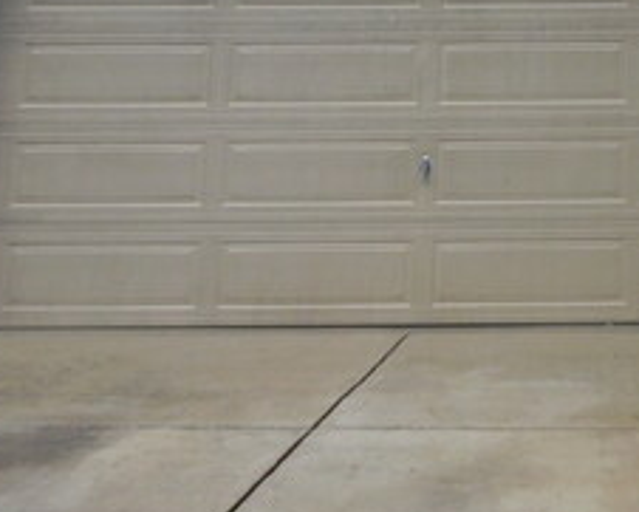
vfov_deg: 18.2
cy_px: -105
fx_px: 1514
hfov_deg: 22.3
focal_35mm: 80
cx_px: 727
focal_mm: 5.2
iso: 160
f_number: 5.6
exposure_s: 1/280
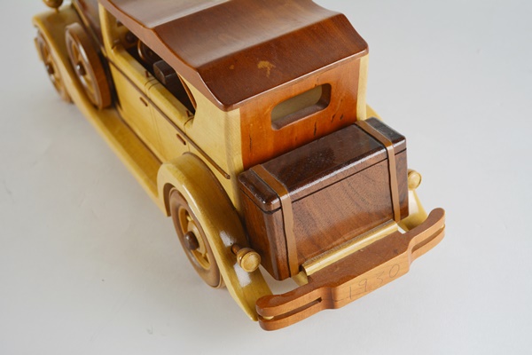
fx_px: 798
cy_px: 178
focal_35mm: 54
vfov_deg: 25.1
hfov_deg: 36.9
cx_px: 266
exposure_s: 1/125
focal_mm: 36
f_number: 5.6
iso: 320
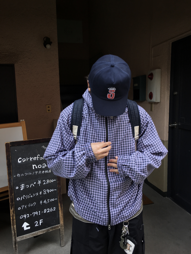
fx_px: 213
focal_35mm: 29
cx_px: 96
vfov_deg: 61.7
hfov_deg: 48.2
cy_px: 127
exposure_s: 1/120
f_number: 2.2
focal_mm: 4.15
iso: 25
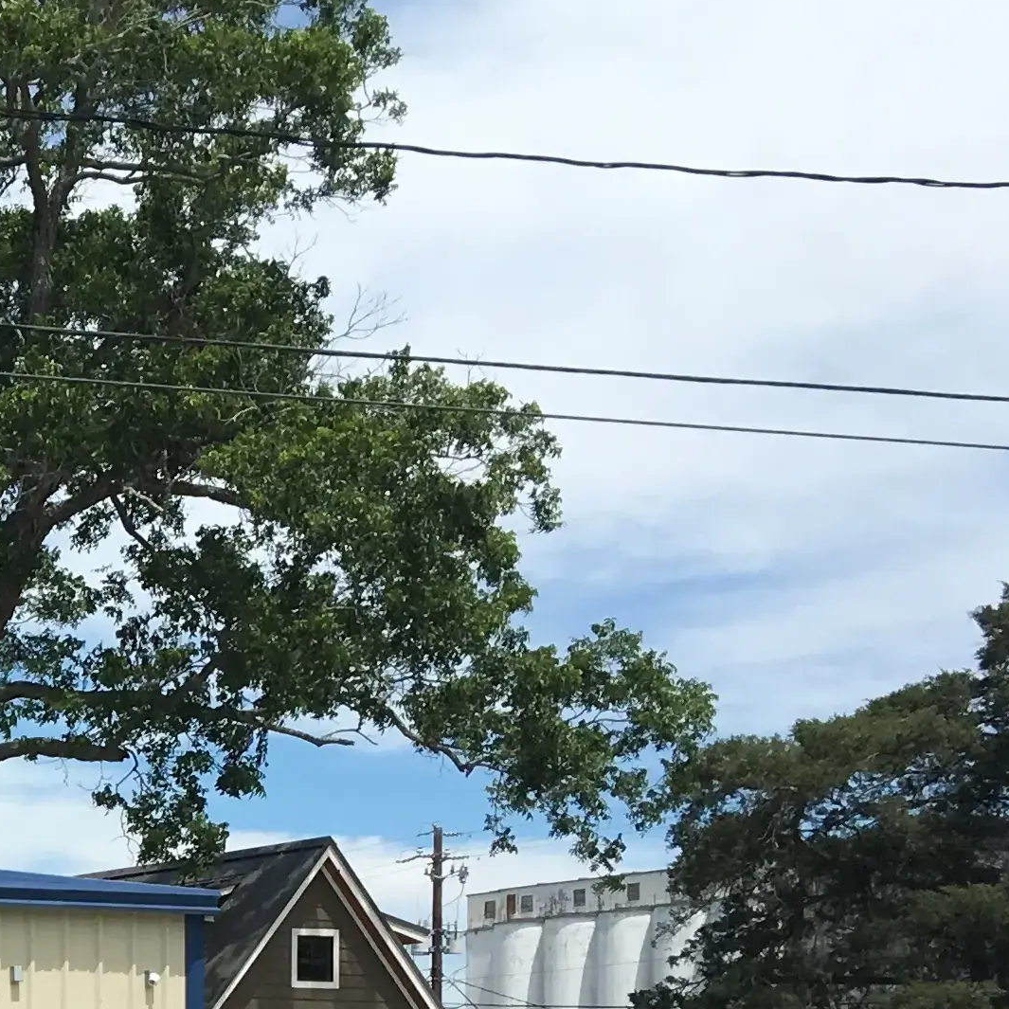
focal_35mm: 97
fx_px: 3199
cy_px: 1206
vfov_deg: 17.1
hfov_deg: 15.4
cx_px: -823
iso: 25
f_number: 2.2
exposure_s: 1/1570
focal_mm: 4.15
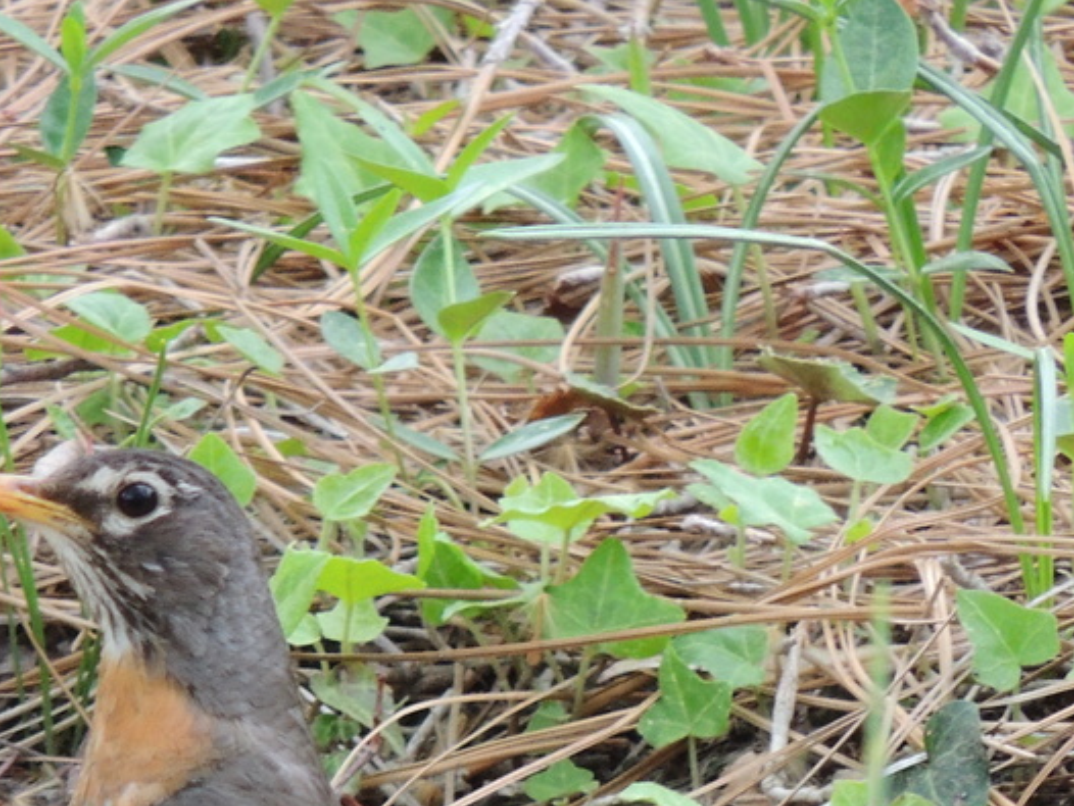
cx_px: 406
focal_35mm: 2432
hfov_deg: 0.8
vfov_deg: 0.6
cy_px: 926
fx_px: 75490
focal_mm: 180
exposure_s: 1/160
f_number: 5.9
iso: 400
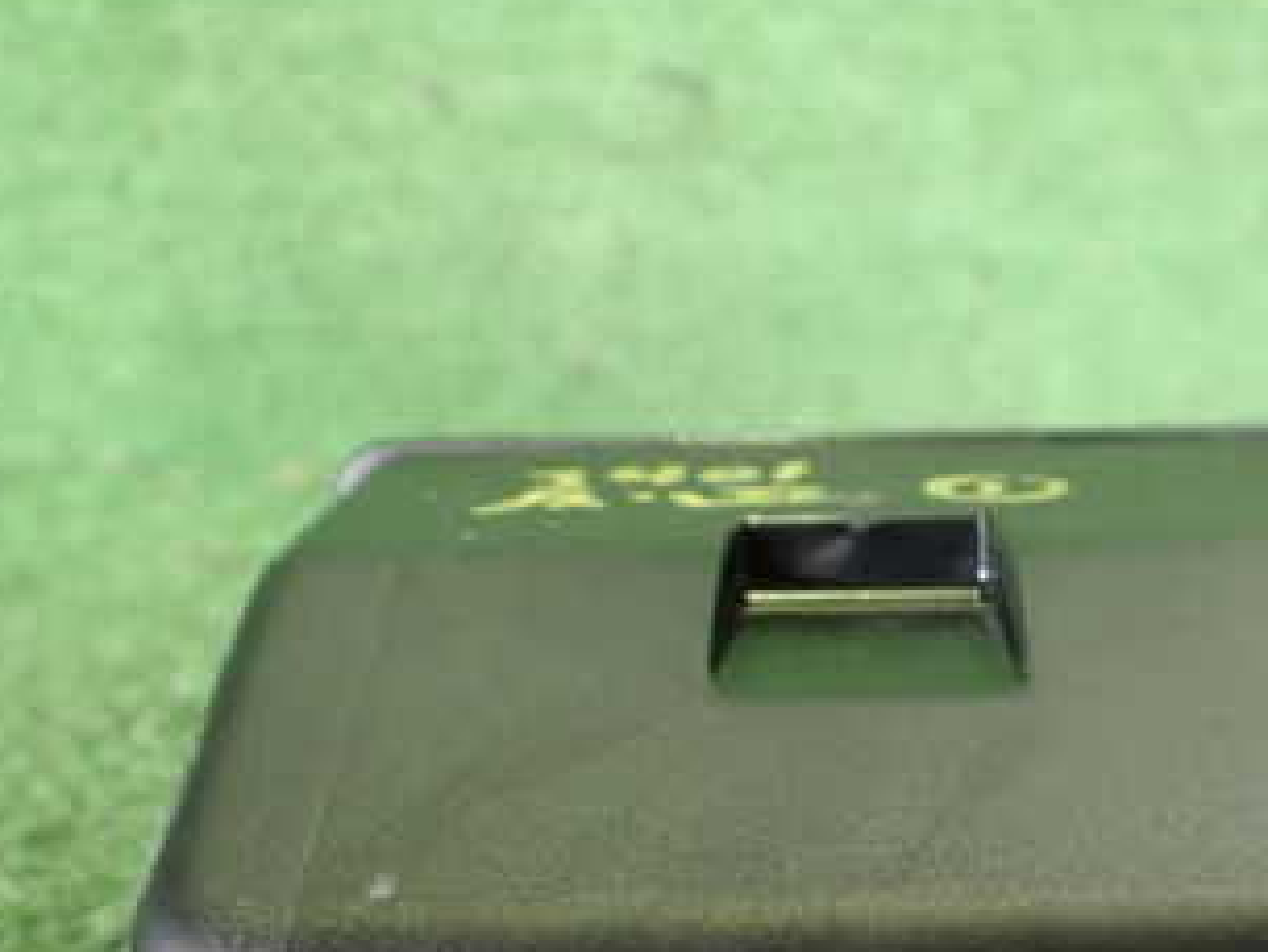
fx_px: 2162
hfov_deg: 32.3
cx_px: 886
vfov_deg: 24.5
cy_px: 744
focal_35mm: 59
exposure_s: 1/80
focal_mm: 5.4
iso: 800
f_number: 2.3
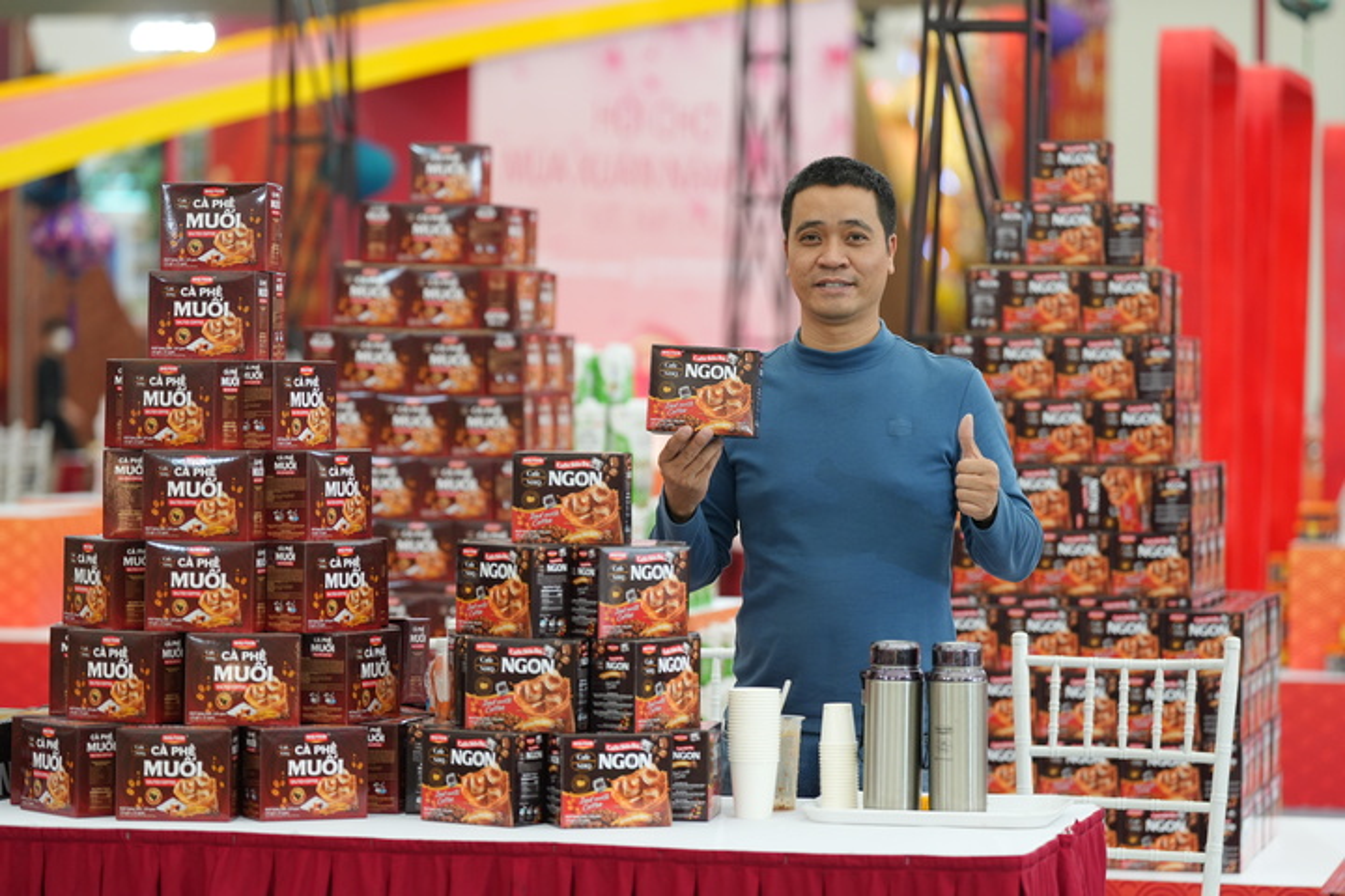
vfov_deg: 11.9
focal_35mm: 115
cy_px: 448
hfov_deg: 17.8
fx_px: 4296
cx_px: 672
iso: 1000
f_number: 2.8
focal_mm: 115
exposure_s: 1/320
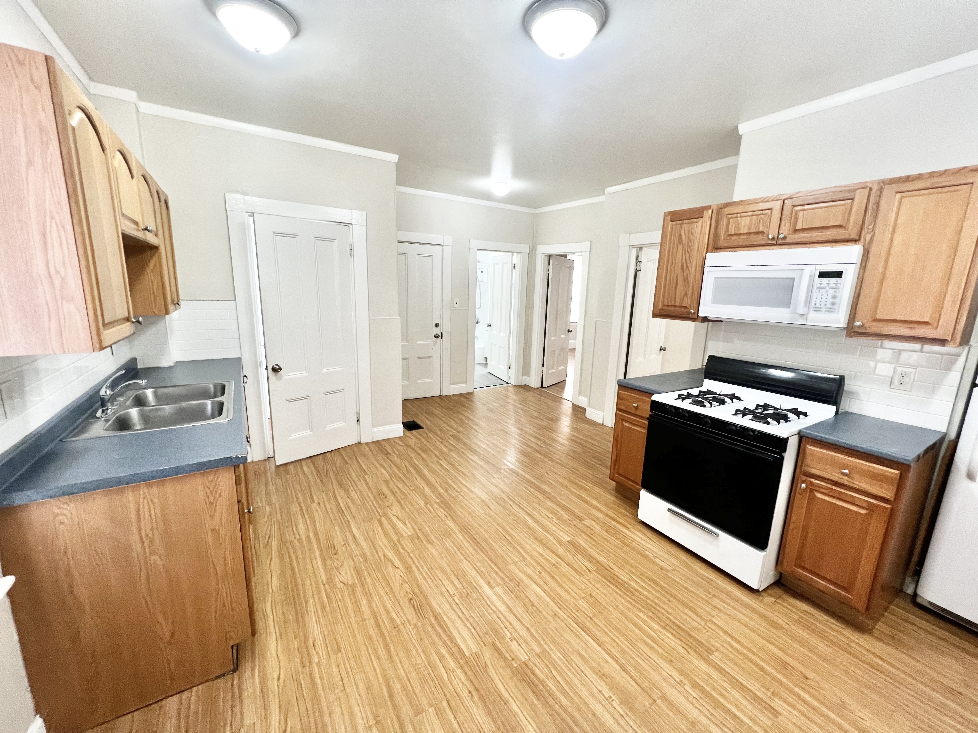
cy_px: 366
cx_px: 489
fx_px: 367
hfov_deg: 106.2
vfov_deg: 89.9
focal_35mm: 13
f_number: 1.8
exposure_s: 1/60
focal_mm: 1.57
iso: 200
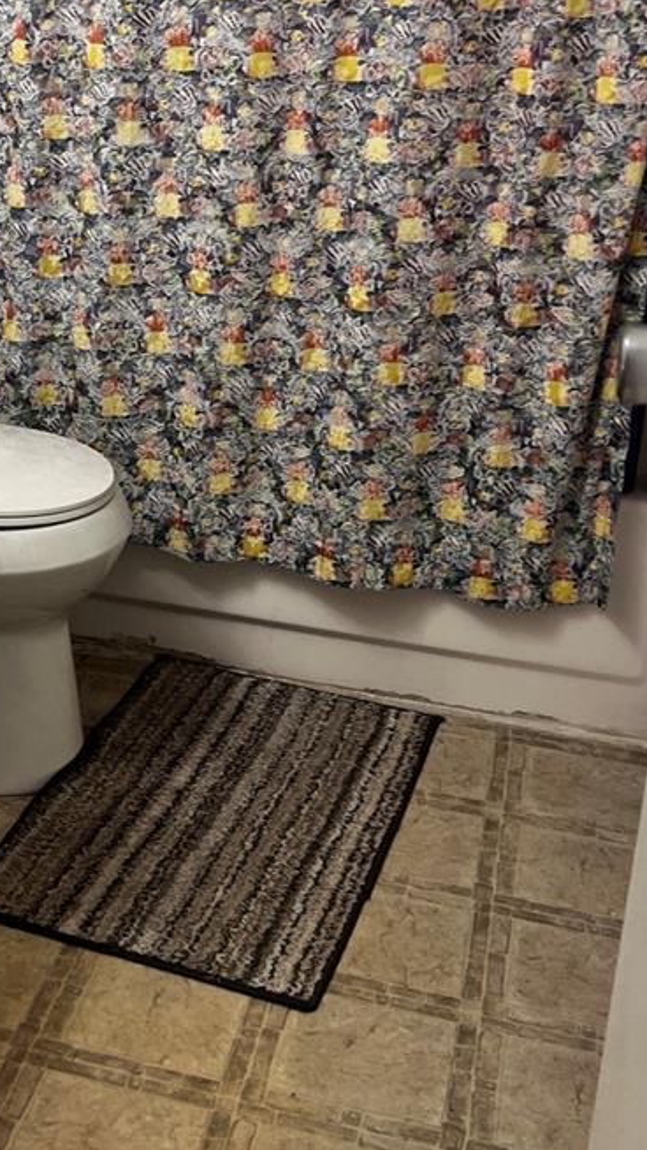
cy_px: 448
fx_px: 1586
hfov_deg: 22.5
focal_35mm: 52
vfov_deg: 39.7
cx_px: 65
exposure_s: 1/60
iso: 64
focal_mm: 5.7
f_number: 1.5
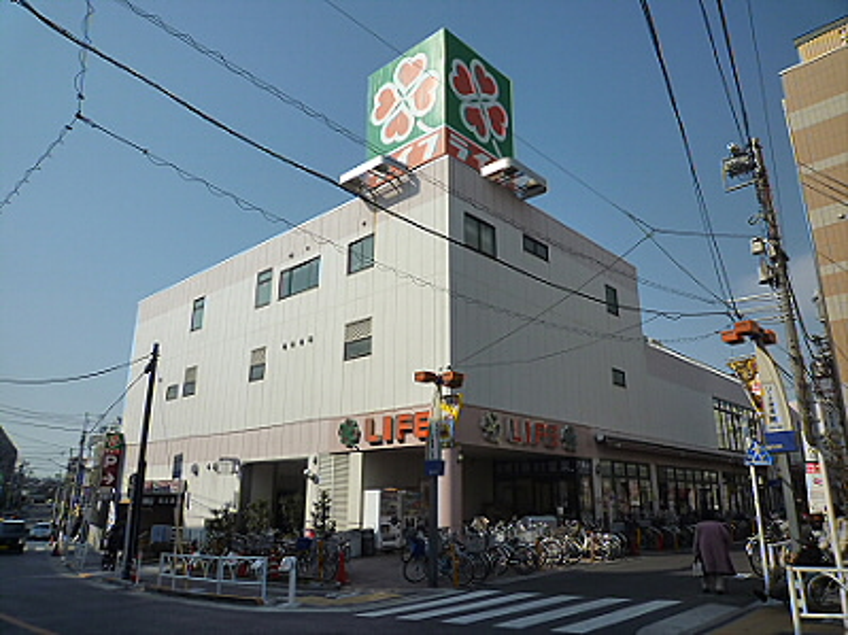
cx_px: 424
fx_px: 612
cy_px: 318
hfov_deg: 69.4
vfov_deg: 54.9
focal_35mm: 25
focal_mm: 4.4
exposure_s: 1/800
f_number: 5
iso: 125
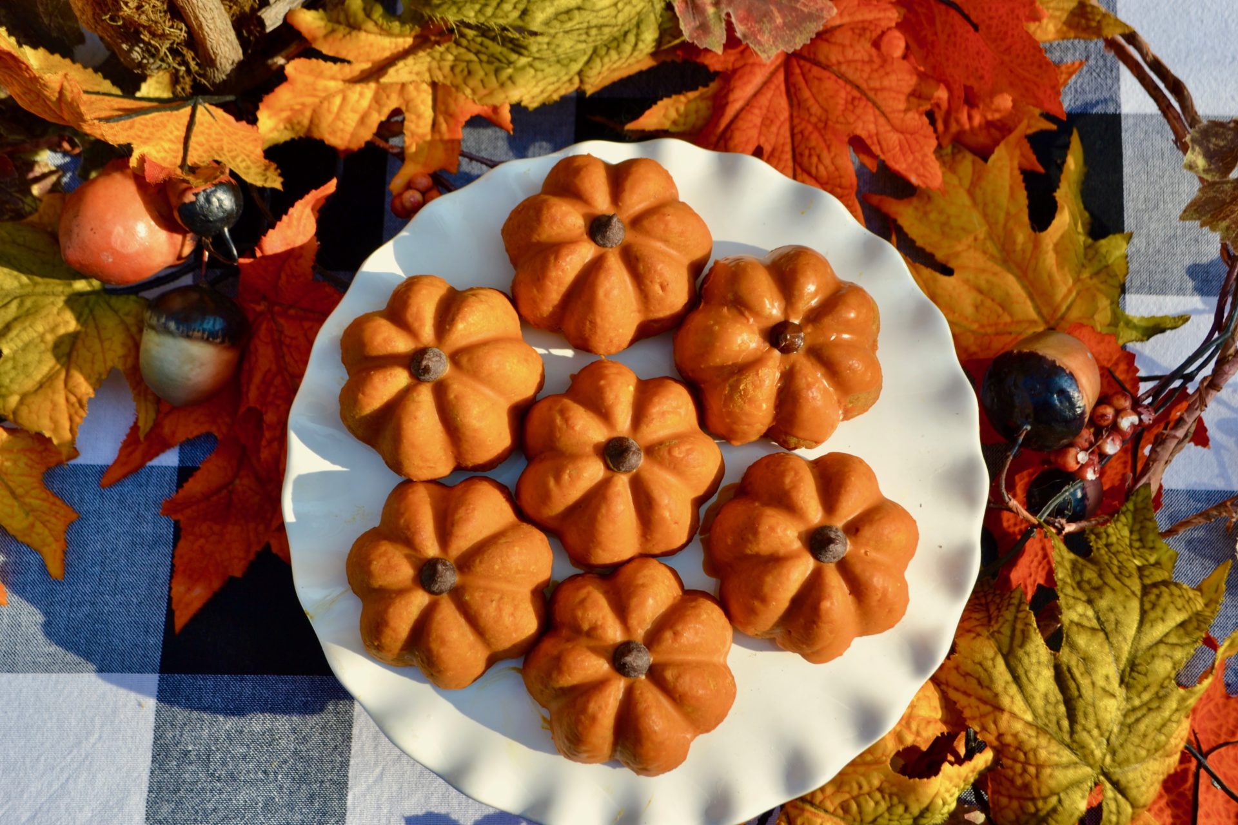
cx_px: 619
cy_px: 412
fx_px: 1341
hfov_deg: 49.6
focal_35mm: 39
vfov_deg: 34.2
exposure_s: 1/160
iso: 100
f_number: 7.1
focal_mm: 26
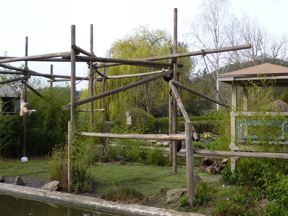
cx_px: 141
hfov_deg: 44.8
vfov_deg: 34.3
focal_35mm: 42
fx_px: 349
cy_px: 98
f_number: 3.5
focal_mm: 5.7
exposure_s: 1/500
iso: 100
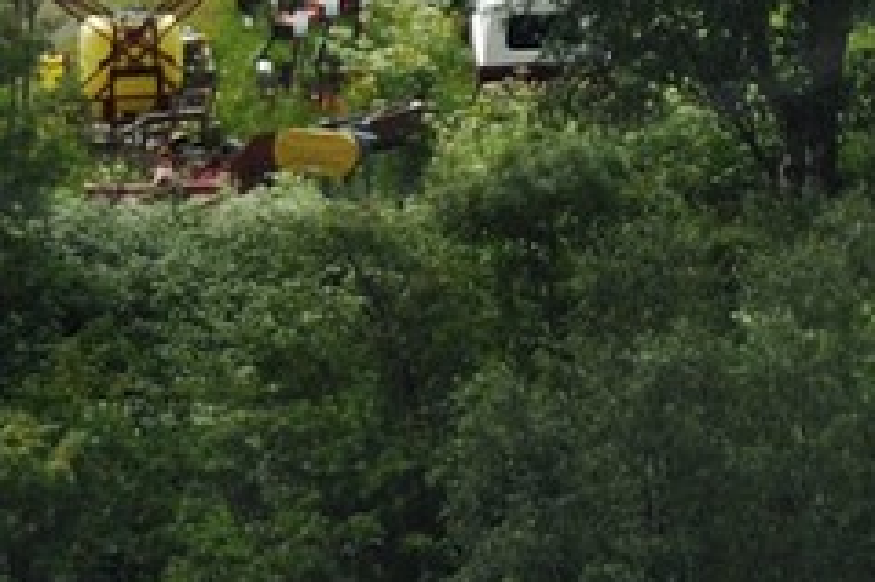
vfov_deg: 0.7
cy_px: -1122
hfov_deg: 1.0
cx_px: 172
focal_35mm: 2010
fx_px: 48819
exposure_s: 1/1000
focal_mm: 200
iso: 100
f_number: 3.2
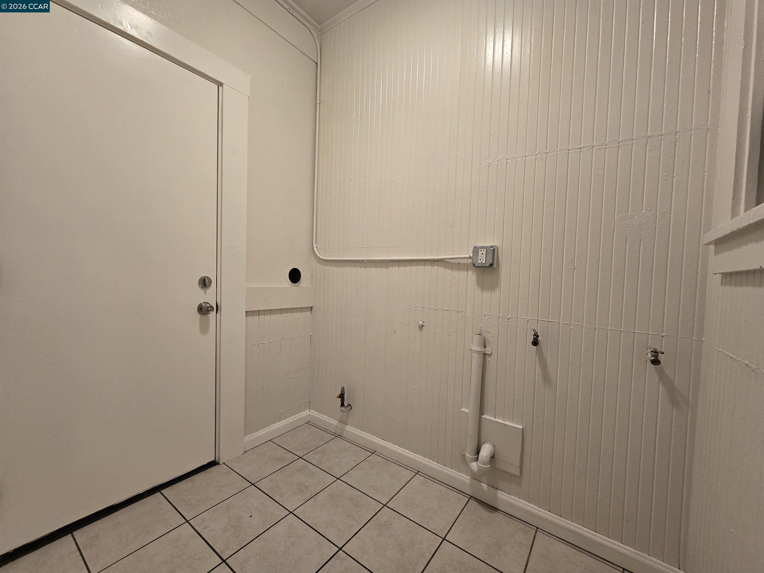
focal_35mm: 13
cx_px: 382
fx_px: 287
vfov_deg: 89.9
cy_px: 286
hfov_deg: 106.2
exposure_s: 1/60
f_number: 2.2
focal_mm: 2.2
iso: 100
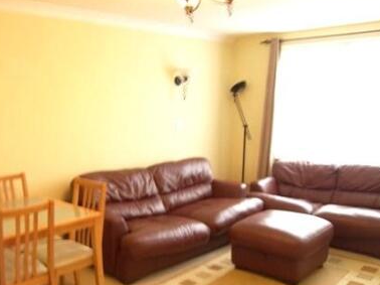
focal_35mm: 37
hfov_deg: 49.9
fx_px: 406
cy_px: 191
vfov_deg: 38.2
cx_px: 157
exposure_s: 1/6
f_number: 2.8
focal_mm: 5
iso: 50
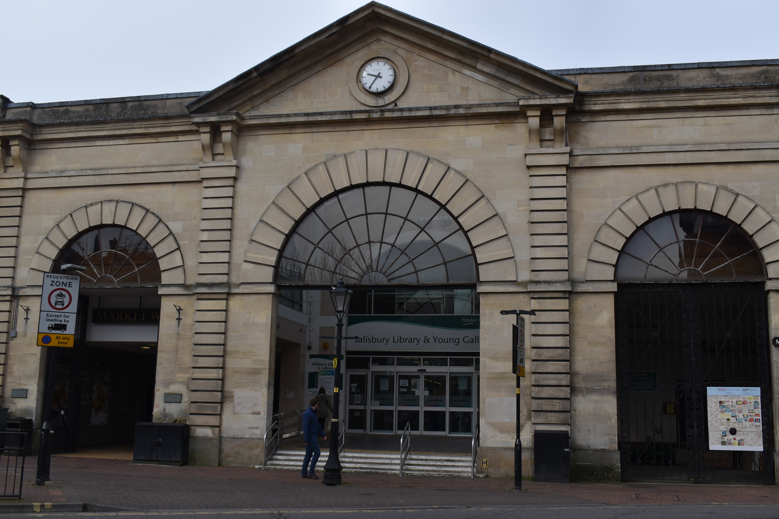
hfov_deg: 53.1
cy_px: 260
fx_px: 779
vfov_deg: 36.9
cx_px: 390
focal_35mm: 36
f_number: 8
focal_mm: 24
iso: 110
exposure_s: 1/250
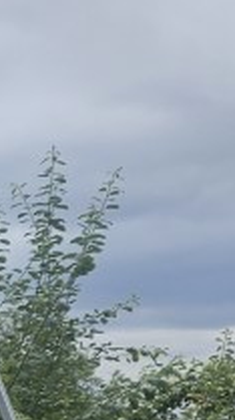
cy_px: 601
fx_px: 1368
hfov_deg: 7.4
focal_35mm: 123
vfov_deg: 16.2
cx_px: -661
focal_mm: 5.4
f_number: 1.8
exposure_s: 1/1050
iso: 25
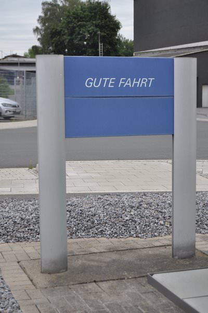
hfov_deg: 21.5
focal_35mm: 63
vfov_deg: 31.9
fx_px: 547
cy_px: 156
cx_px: 104
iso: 360
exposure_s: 1/125
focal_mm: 42
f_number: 5.6
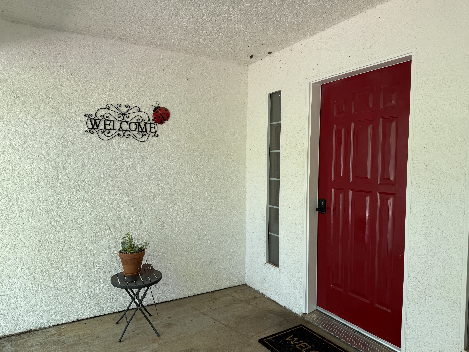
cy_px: 176
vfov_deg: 56.8
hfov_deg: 71.6
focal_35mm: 24
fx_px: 325
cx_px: 234
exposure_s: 1/121
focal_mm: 6.76
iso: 80
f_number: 1.78
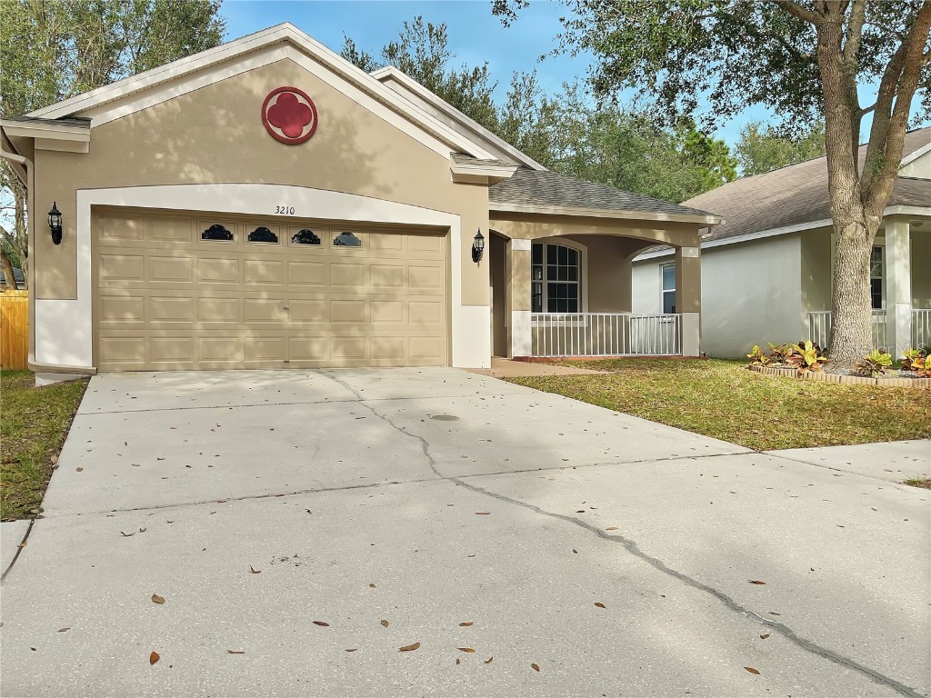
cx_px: 466
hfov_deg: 61.7
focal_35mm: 29
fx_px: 780
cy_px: 349
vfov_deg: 48.2
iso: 16
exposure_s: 1/1279
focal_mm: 3
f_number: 1.8
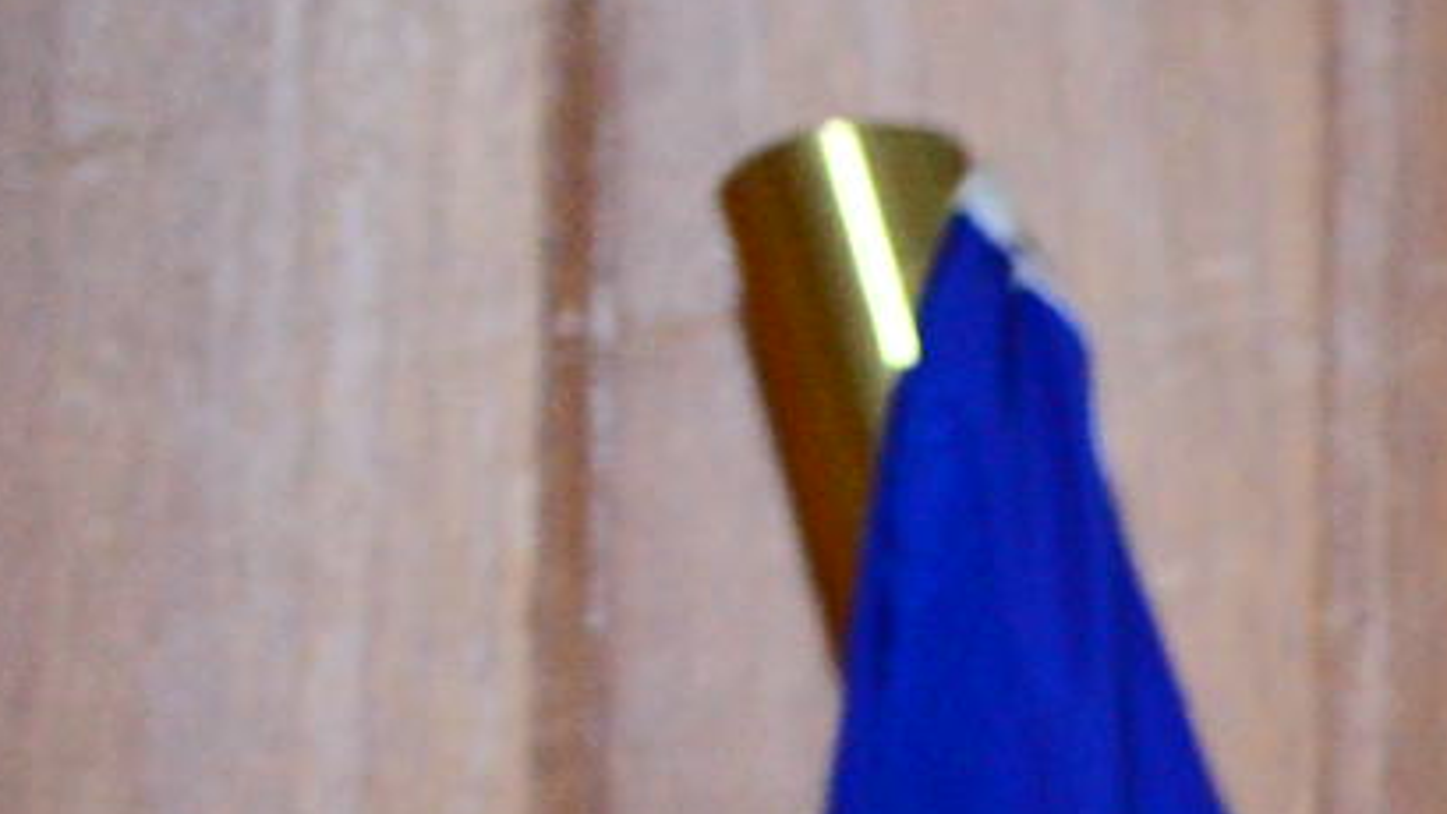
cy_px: 3507
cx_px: 4900
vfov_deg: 2.5
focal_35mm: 478
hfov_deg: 4.3
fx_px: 18339
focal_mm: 62
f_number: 4
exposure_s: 1/60
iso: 1600
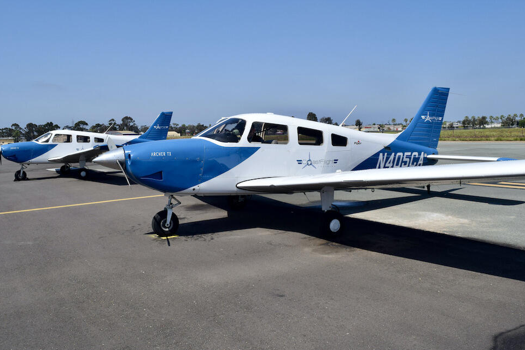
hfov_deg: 58.7
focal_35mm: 32
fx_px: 467
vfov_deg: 41.1
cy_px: 177
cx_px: 253
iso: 400
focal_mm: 20
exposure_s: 1/640
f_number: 13
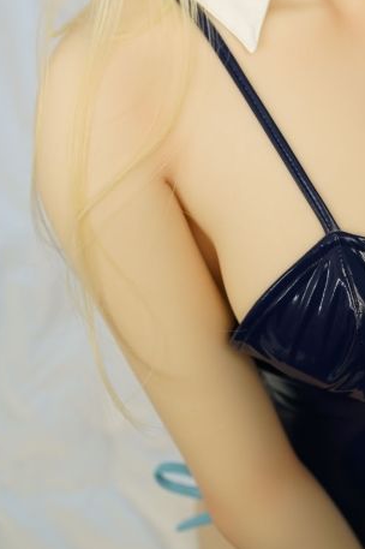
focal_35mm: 69
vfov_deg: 27.8
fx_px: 1051
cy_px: 20
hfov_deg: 19.2
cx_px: 348
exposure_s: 1/100
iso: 400
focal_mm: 35
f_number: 2.8
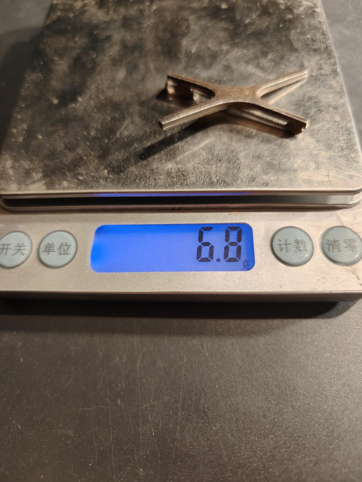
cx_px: 181
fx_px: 321
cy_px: 241
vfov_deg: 73.9
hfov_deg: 58.9
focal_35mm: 23
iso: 250
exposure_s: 1/200
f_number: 1.6
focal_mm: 6.06
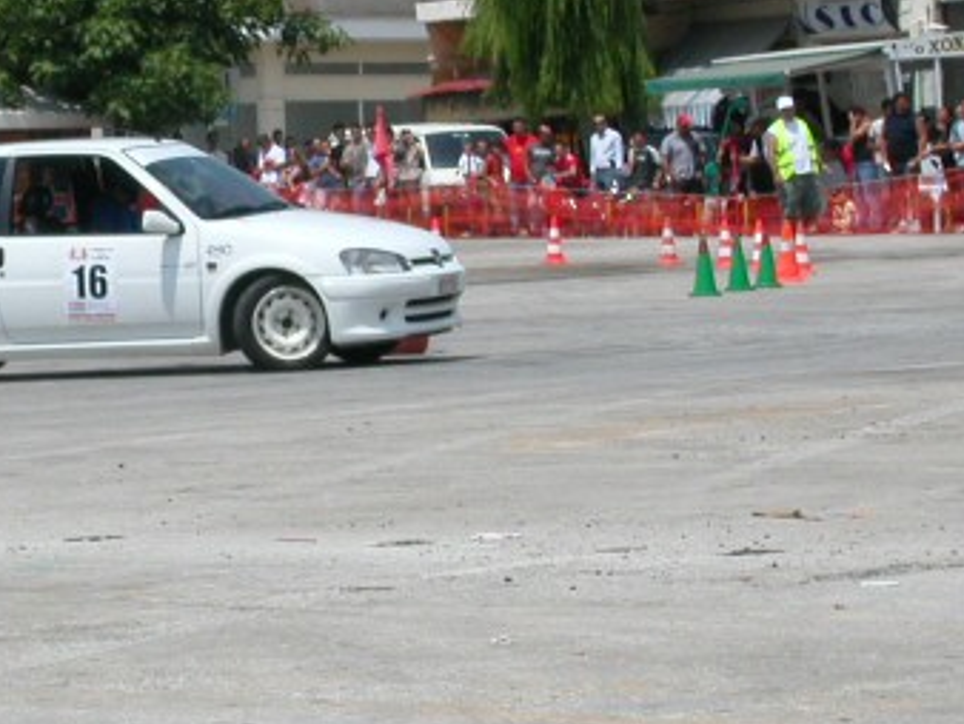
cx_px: 237
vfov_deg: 7.1
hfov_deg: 9.4
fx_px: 5852
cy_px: 325
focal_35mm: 210
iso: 100
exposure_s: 1/934
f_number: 4.8
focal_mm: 16.8
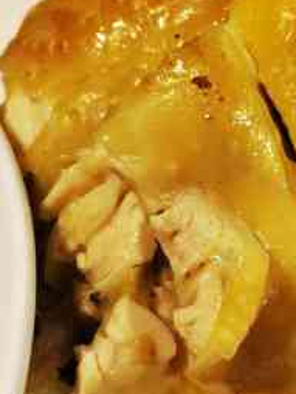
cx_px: 243
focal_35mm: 99
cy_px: 161
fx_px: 1127
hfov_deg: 14.9
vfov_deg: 19.8
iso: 50
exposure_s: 1/312
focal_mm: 5.58
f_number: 1.8
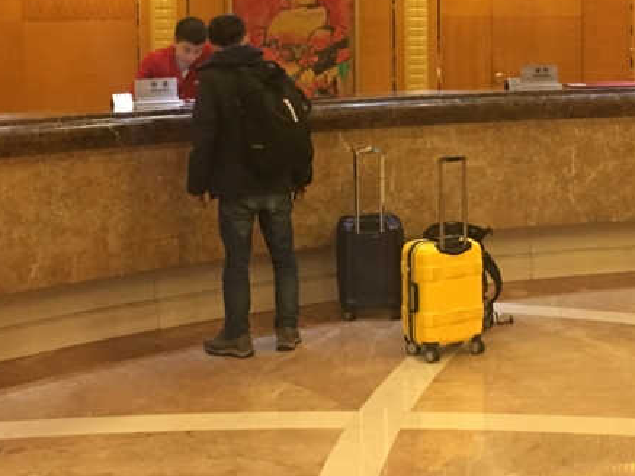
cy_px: 94
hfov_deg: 28.3
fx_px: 1248
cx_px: 446
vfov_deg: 21.4
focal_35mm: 68
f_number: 2.2
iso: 160
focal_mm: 4.15
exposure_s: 1/8
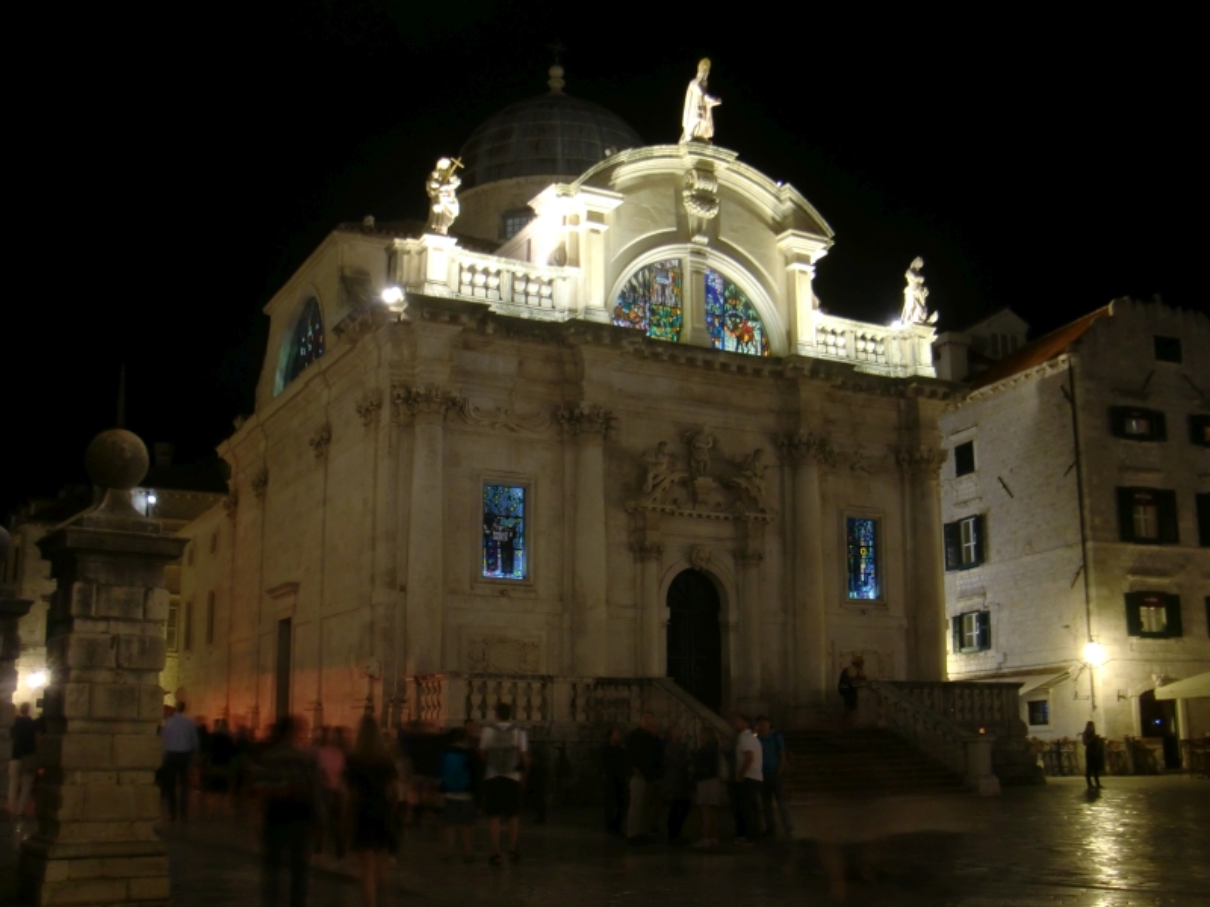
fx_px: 1328
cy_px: 454
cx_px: 605
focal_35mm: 38
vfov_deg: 37.7
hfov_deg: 49.0
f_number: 3.9
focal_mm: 6.66
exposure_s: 1/1.25
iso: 100
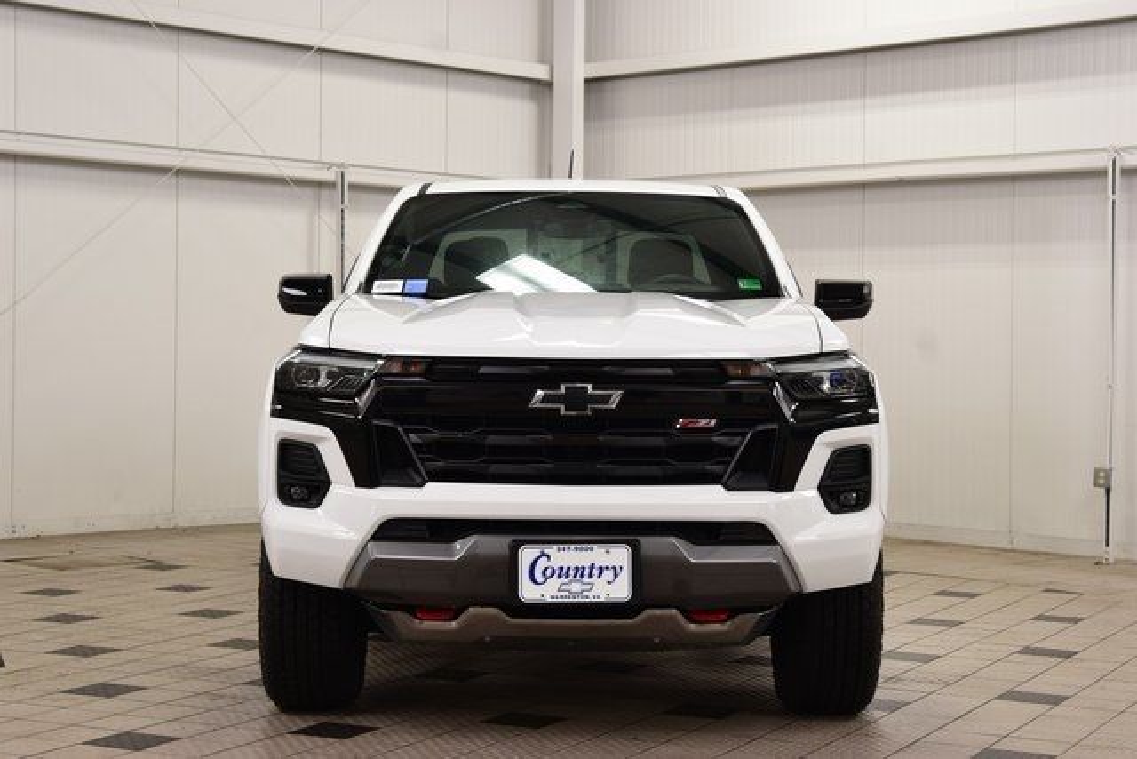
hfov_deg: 30.5
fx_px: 2085
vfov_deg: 20.6
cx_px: 568
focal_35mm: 66
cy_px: 380
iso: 450
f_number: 7.1
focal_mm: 44
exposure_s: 1/30
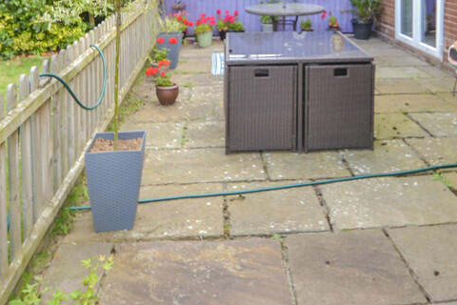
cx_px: 296
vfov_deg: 39.2
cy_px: 52
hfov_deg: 57.7
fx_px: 406
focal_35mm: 32
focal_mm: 10
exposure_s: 1/125
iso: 110
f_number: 4
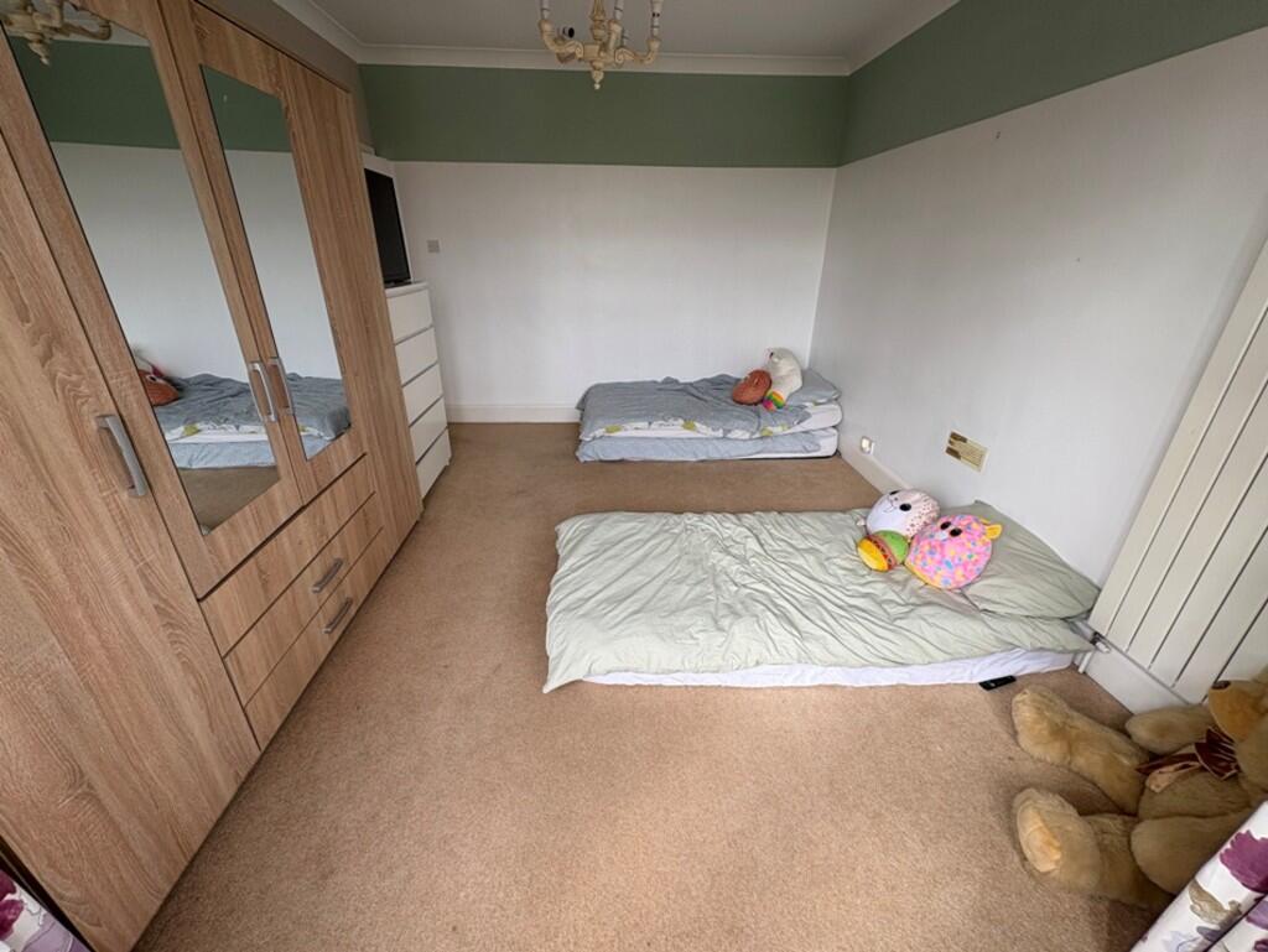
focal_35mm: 14
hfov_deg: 102.0
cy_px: 476
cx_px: 634
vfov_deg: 85.7
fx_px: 513
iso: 40
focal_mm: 2.22
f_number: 2.2
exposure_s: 1/99
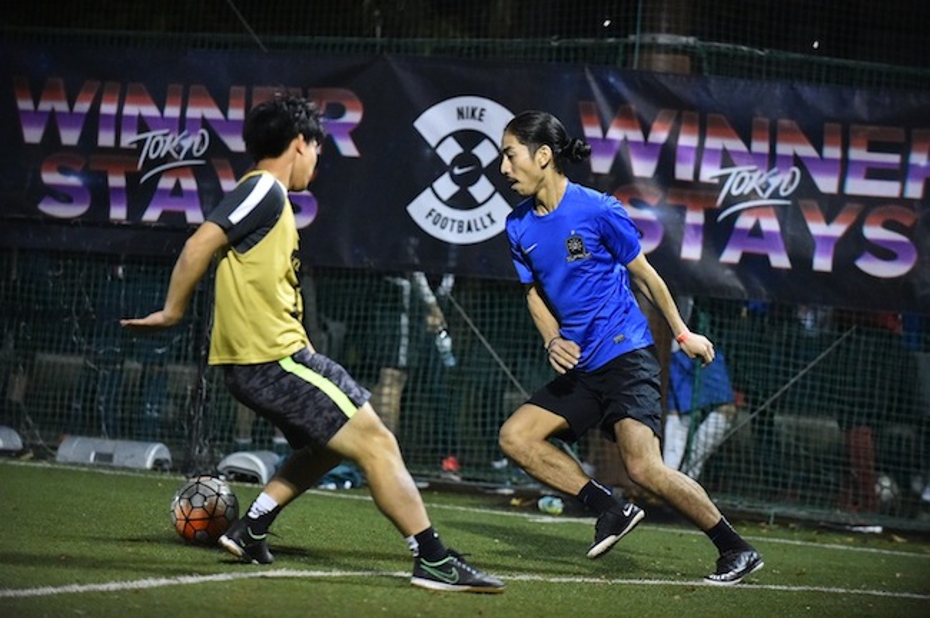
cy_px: 309
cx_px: 465
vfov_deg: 9.1
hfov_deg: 13.7
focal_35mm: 150
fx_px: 3871
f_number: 3.2
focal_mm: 150
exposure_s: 1/1600
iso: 12800
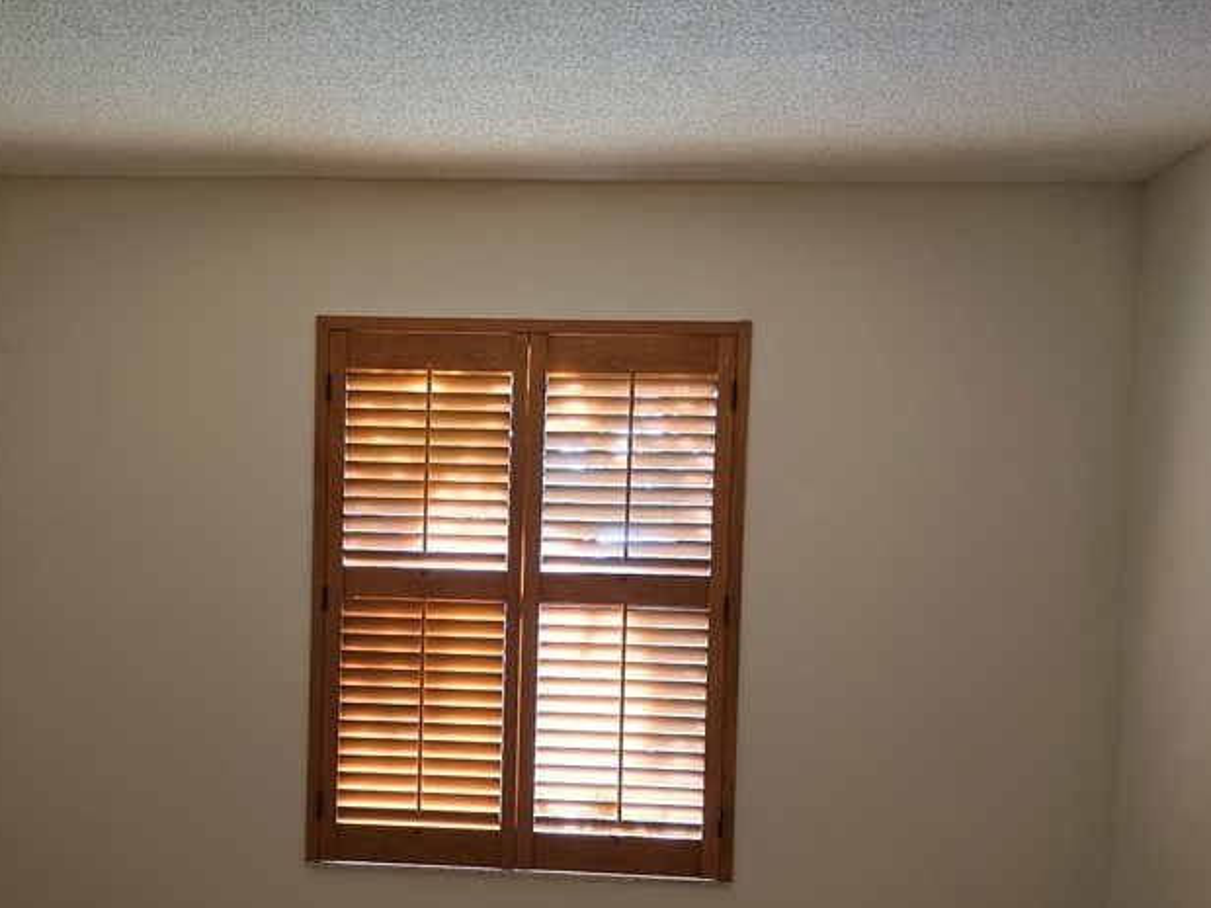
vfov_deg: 37.4
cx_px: 455
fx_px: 1329
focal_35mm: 38
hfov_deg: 48.5
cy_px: 588
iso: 320
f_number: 1.7
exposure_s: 1/120
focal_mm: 6.3
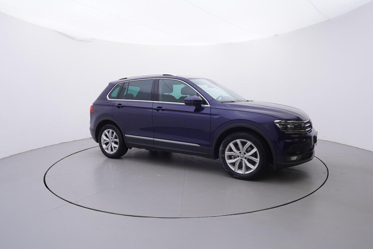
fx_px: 233
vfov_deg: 56.2
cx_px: 186
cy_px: 124
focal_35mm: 22
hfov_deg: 77.3
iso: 200
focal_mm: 15
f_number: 5
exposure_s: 1/80
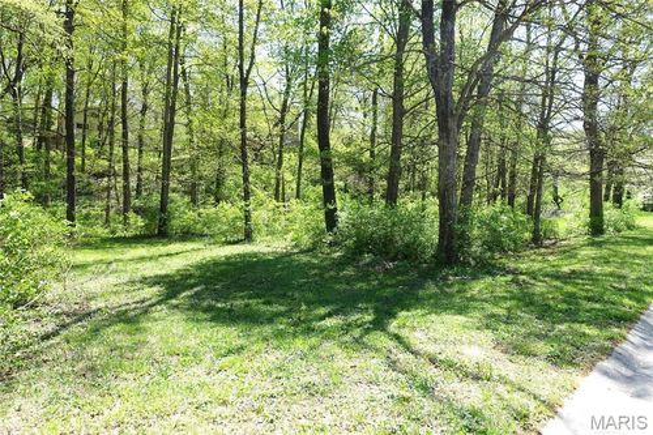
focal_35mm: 24
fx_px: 435
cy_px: 218
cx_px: 326
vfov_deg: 53.1
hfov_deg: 73.8
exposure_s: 1/160
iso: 125
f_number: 5.6
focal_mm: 8.8
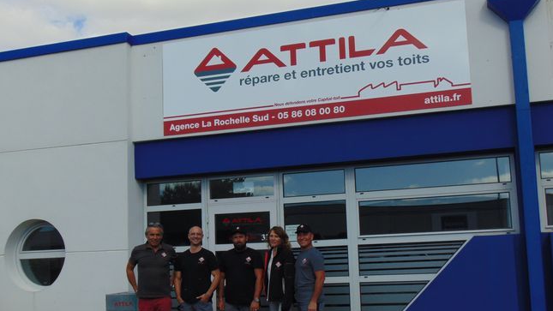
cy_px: 192
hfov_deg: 44.6
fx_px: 675
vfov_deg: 25.9
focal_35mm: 46
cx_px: 277
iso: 80
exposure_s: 1/250
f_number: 8.7
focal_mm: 7.6
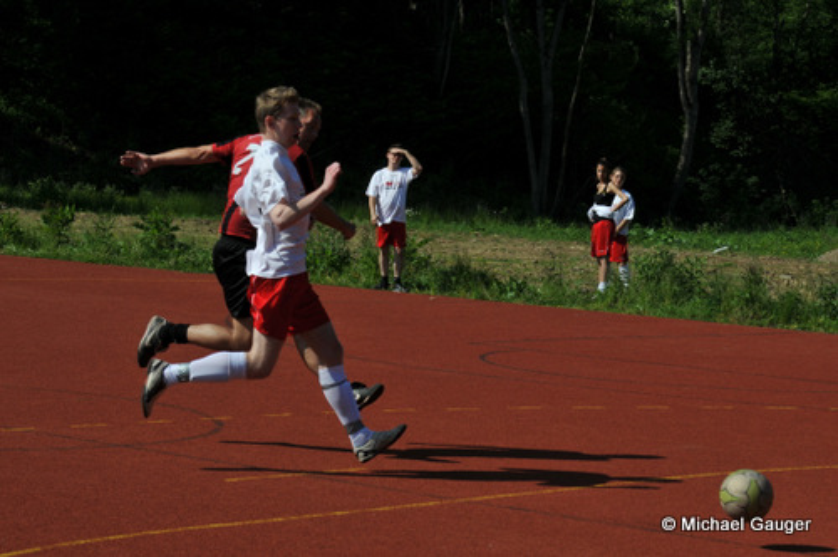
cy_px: 278
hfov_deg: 19.5
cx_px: 419
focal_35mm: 105
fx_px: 2441
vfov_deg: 13.0
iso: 200
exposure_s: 1/1250
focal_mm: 70
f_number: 8
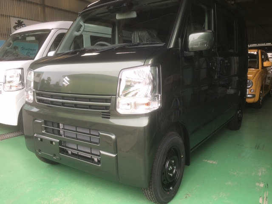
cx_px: 136
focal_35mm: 29
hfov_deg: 61.7
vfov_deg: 48.2
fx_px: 228
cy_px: 102
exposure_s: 1/60
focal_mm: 4.15
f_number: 2.2
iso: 32
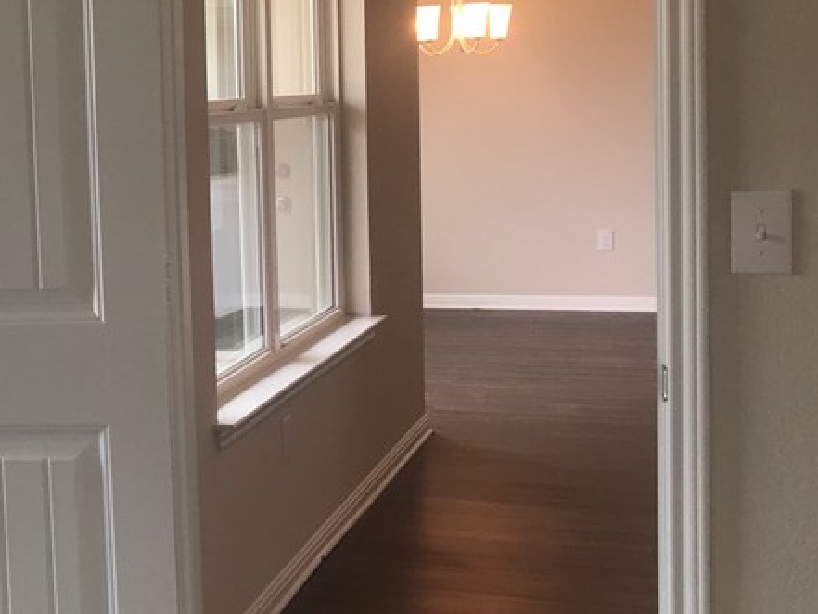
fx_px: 1536
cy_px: 262
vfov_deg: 22.6
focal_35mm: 65
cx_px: -33
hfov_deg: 27.7
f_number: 1.8
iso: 32
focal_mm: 3.99
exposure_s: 1/60
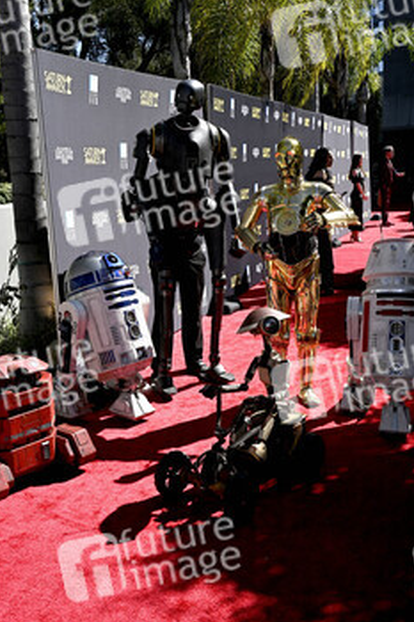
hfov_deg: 33.4
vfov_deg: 48.5
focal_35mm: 40
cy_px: 293
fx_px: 691
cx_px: 201
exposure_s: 1/400
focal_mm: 35
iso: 200
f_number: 10
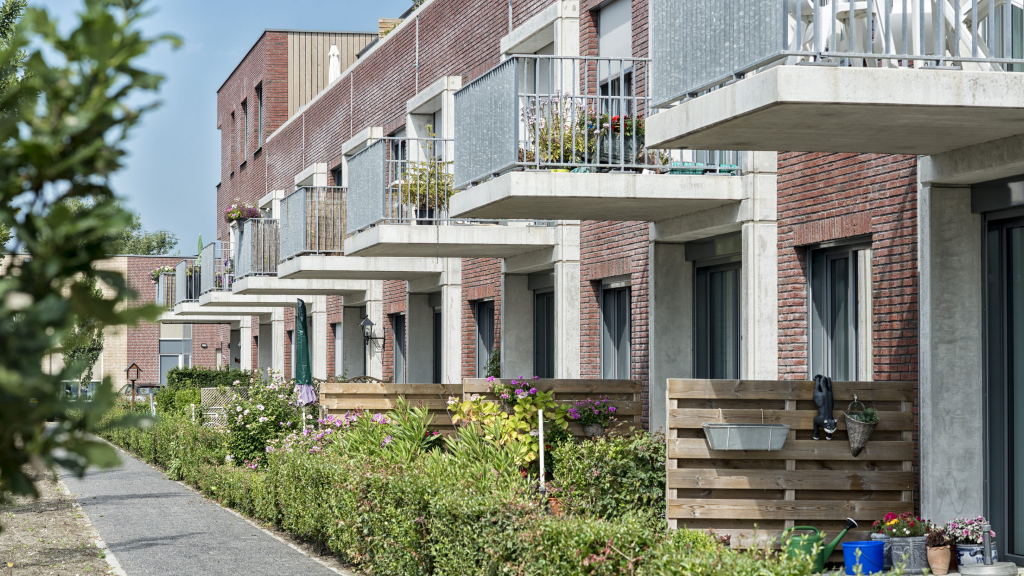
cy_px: 266
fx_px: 2444
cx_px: 512
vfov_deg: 13.4
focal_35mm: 90
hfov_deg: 23.7
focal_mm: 85
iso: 200
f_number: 8
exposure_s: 1/500
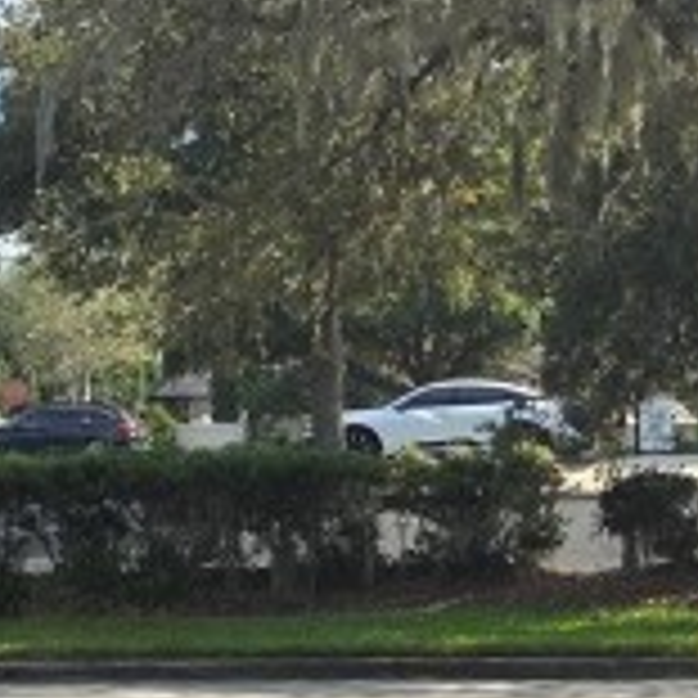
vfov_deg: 13.0
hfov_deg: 13.0
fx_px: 3057
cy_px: 423
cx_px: 549
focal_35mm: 134
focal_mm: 6.3
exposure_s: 1/3697
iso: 80
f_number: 1.7
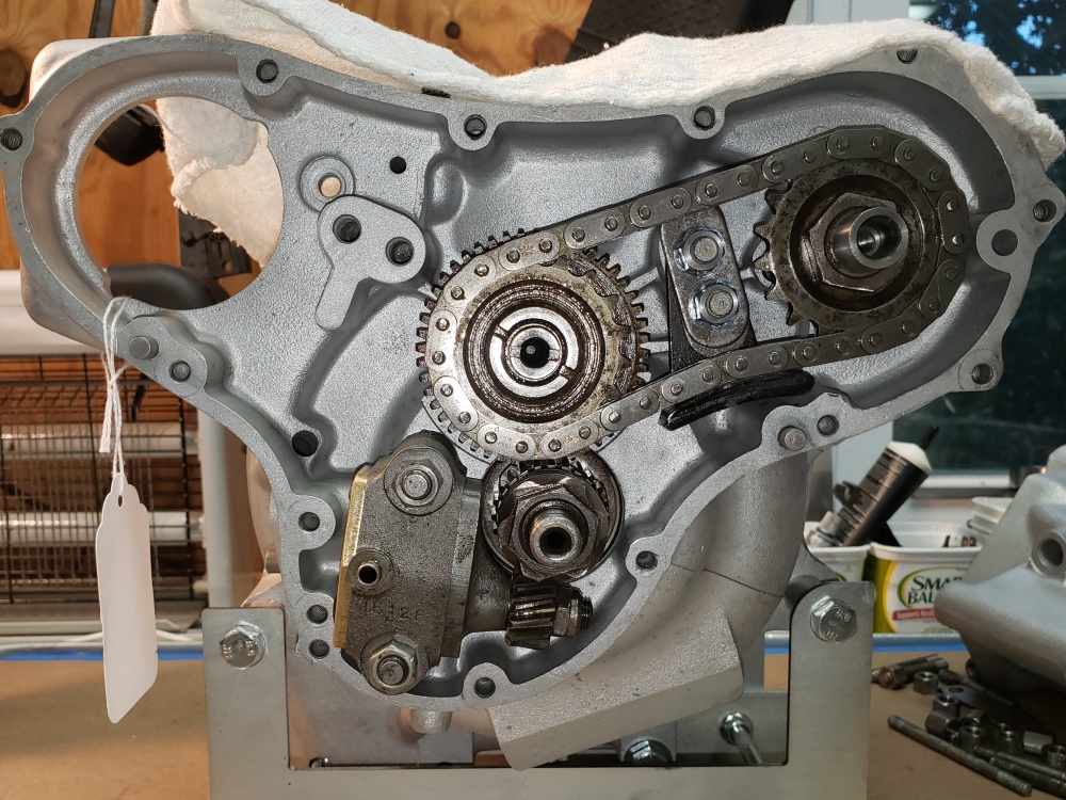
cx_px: 533
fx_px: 801
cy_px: 400
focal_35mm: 26
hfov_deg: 67.3
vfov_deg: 53.1
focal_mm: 4.3
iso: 125
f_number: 2.4
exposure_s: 1/60
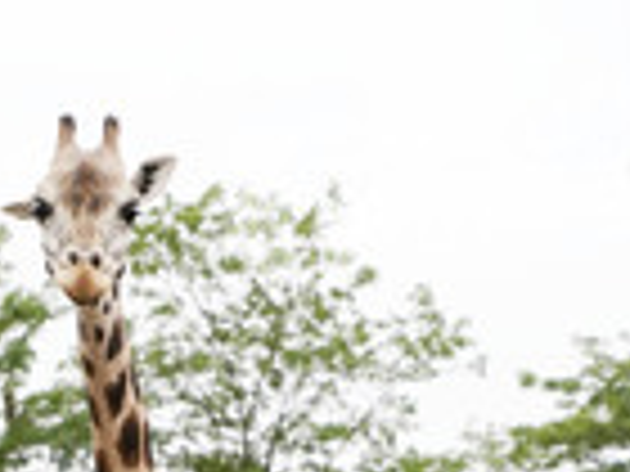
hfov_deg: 4.9
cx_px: 45
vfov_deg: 3.6
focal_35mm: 407
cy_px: 854
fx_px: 7407
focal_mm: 148
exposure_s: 1/400
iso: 1250
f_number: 8
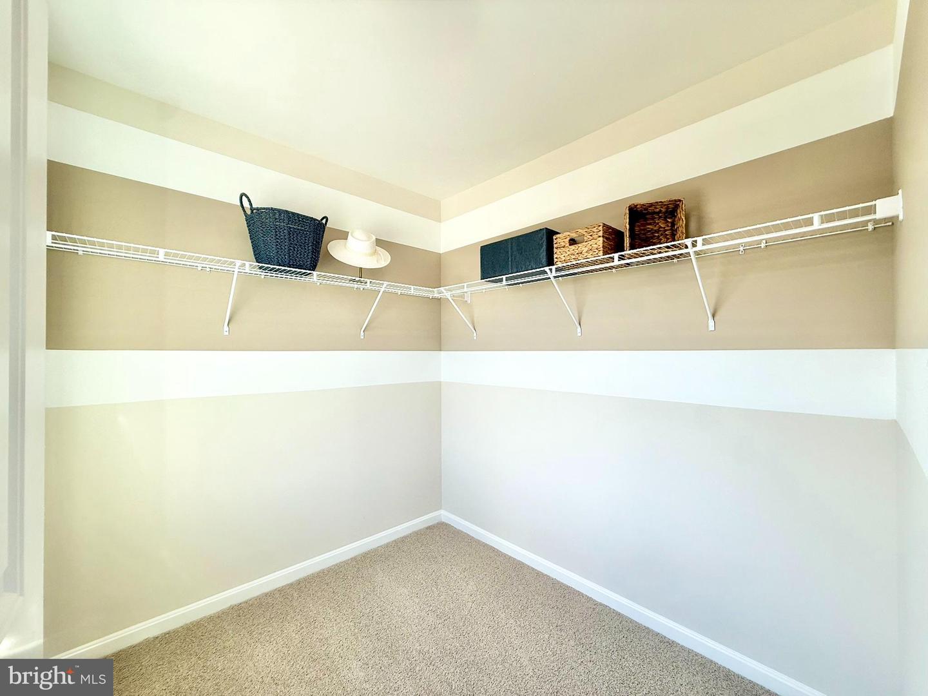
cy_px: 348
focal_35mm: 14
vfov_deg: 85.7
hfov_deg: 102.1
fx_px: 375
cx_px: 464
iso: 50
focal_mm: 2.22
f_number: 2.2
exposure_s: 1/200
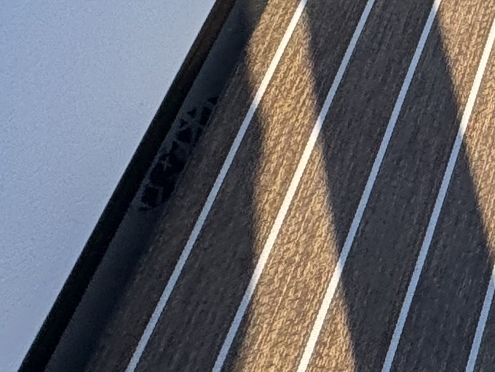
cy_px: -390
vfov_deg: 14.5
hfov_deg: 14.5
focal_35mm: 83
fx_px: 1187
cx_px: 1208
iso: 40
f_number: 2.2
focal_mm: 2.22
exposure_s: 1/383
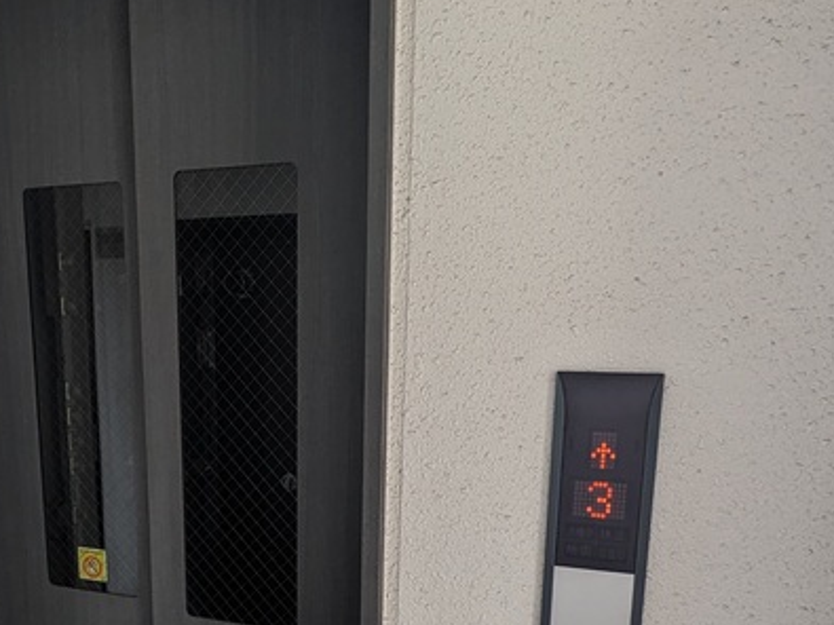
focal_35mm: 34
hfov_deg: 53.3
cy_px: 490
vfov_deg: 40.3
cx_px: 305
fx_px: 819
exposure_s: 1/60
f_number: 2.2
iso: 54
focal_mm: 1.83
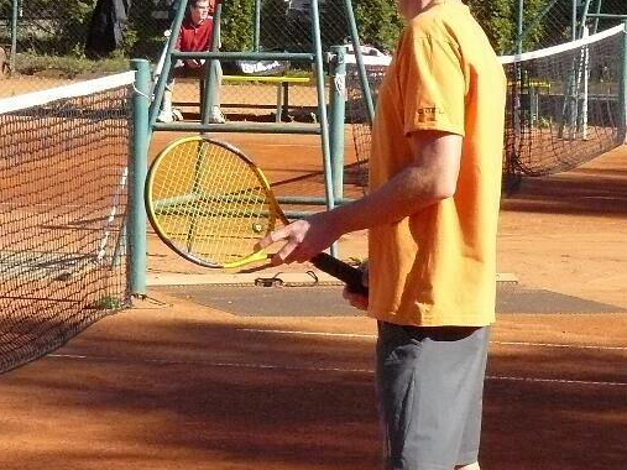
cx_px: 542
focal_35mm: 214
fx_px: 3875
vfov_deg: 6.9
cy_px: 94
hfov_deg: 9.2
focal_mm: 17.7
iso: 400
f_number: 7.1
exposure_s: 1/500
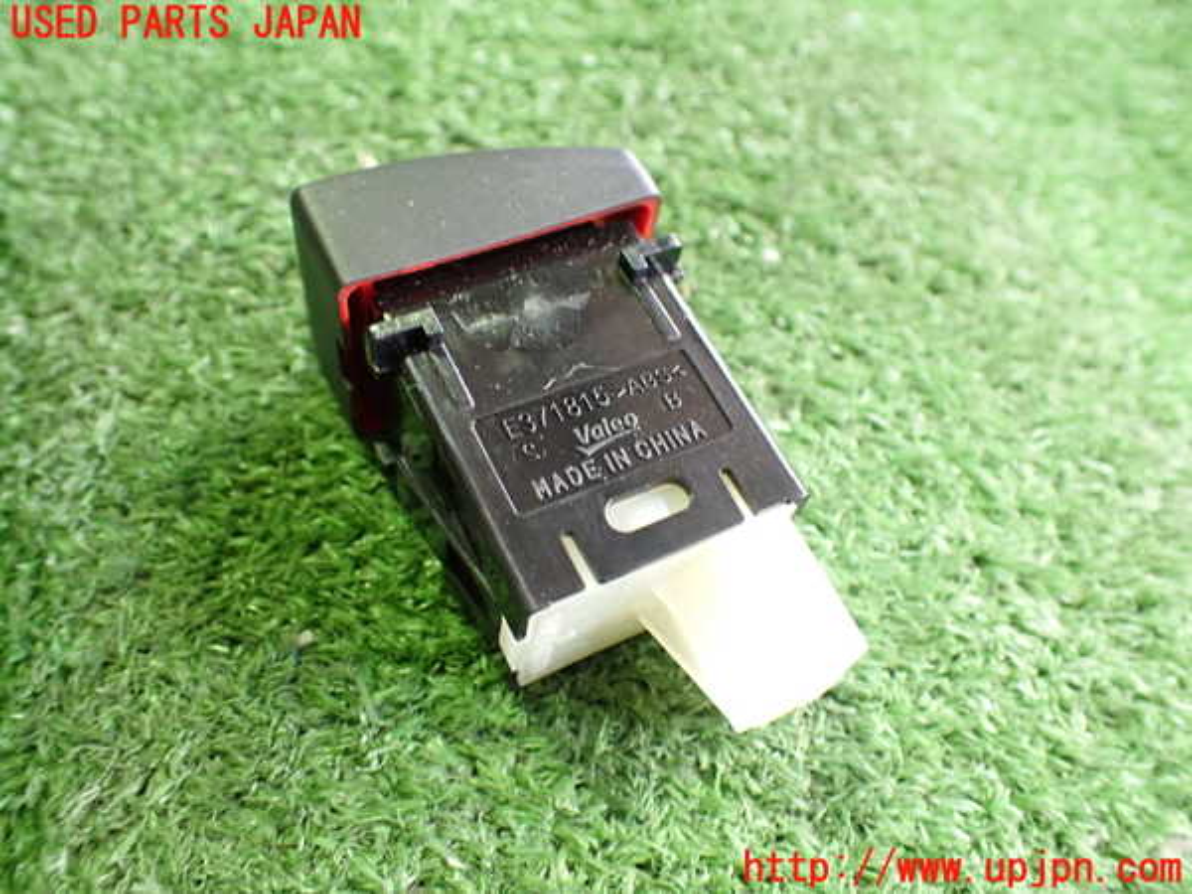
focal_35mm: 30
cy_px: 447
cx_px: 596
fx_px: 1033
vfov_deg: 46.8
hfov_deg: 60.0
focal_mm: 5.4
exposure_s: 1/40
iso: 800
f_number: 2.3
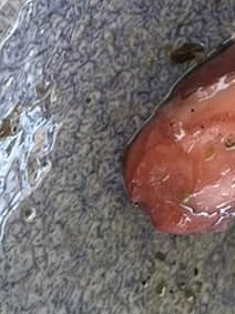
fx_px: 1703
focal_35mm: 188
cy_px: -610
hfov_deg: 7.9
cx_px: 185
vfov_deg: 8.8
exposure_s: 1/302
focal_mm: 5.1
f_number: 1.6
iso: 50
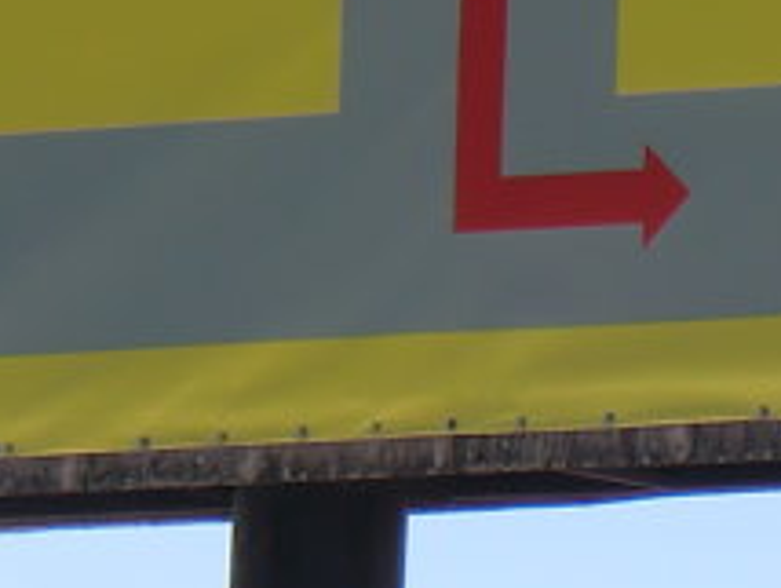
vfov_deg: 1.8
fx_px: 18905
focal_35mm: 837
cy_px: -583
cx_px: 595
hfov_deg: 2.4
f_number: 4.8
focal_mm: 30.1
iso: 64
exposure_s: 1/400
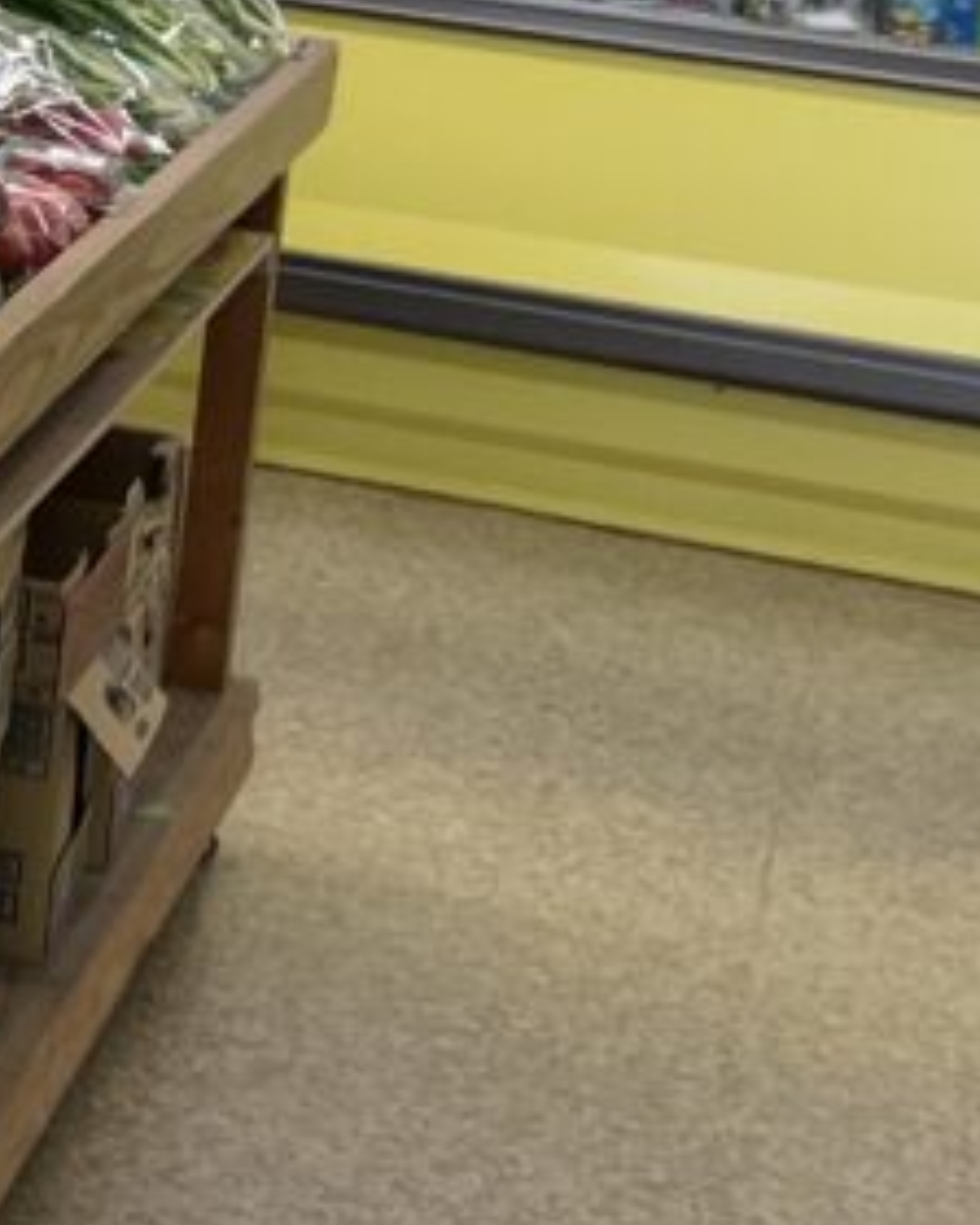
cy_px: -13
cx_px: -1601
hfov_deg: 10.7
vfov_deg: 16.2
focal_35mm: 116
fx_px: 4206
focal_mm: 4.2
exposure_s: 1/120
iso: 64
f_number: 1.6
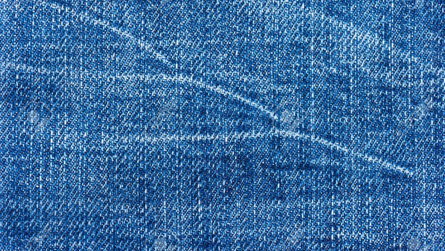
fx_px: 1310
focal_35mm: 111
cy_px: 105
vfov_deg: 10.9
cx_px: 223
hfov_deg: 19.3
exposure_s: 1/200
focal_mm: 105
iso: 200
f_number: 16
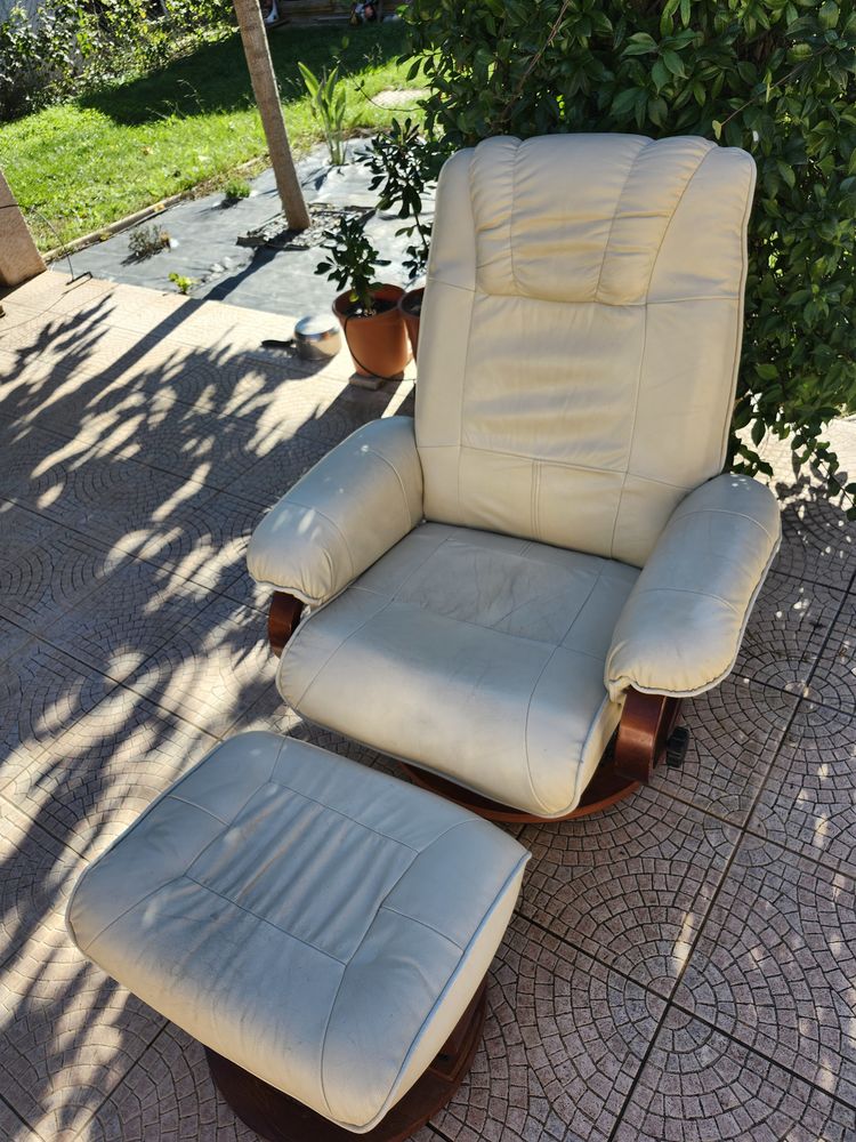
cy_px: 571
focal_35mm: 23
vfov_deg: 73.9
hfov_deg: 58.9
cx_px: 428
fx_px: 758
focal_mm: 5.54
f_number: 1.8
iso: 25
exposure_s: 1/487
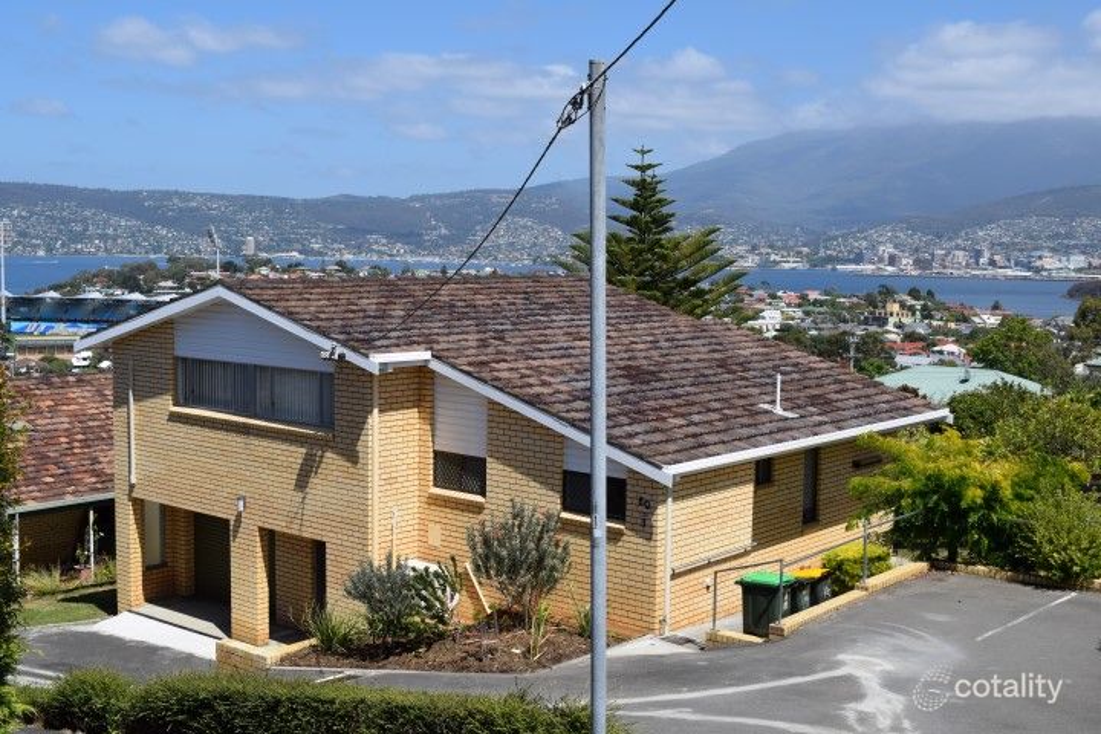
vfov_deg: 30.8
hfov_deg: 45.0
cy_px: 367
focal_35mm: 44
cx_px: 550
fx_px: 1330
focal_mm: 29
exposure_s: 1/640
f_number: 9
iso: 200
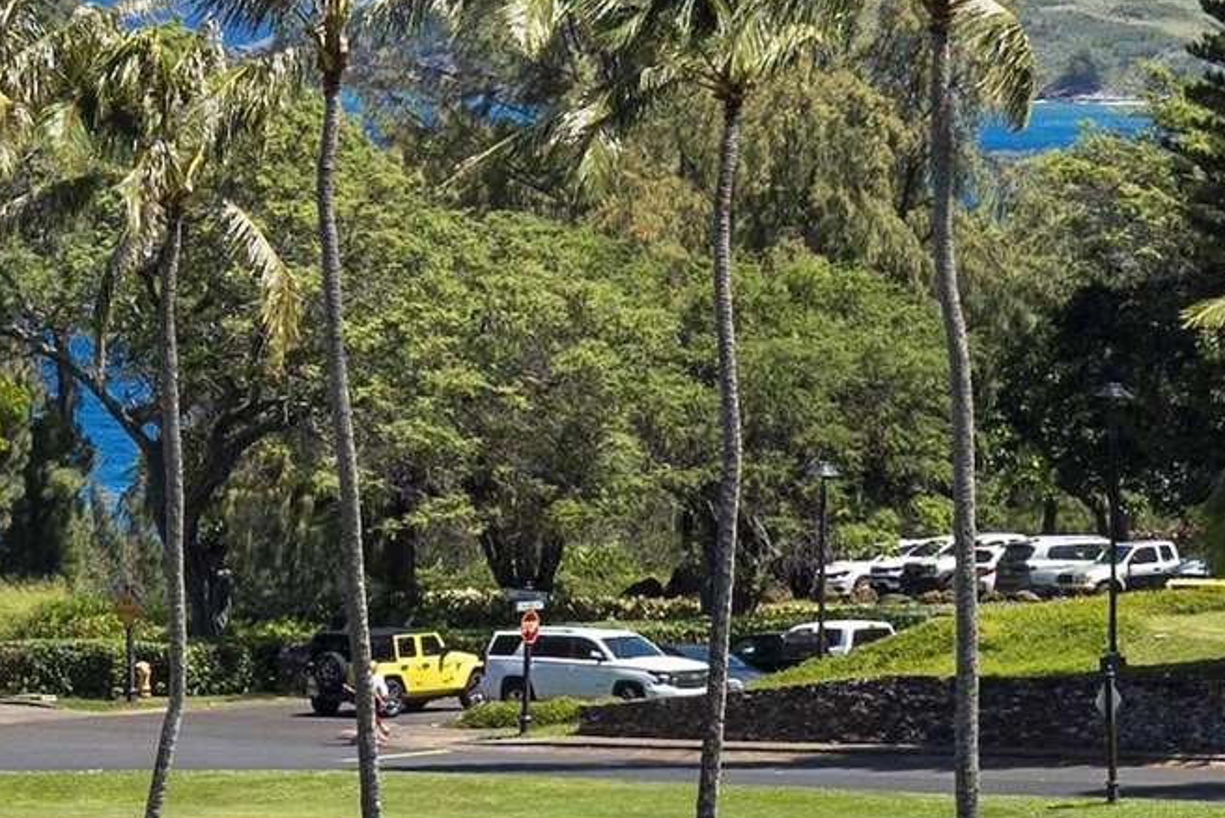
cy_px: -112
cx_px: 551
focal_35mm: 365
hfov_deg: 5.6
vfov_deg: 3.8
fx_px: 12425
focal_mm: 52
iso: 100
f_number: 8
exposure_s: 1/100
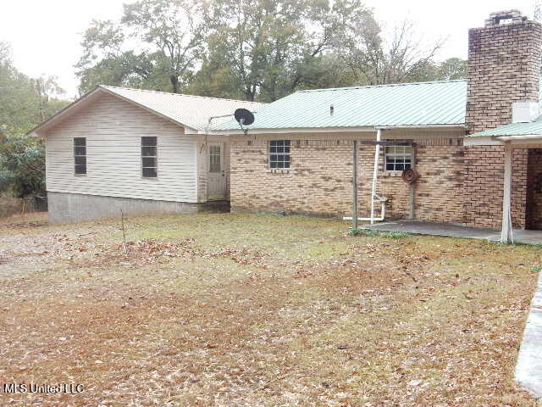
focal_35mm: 43
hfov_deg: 43.9
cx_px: 271
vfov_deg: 33.6
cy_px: 204
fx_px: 673
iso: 125
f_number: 4.2
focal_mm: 7.6
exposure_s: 1/125
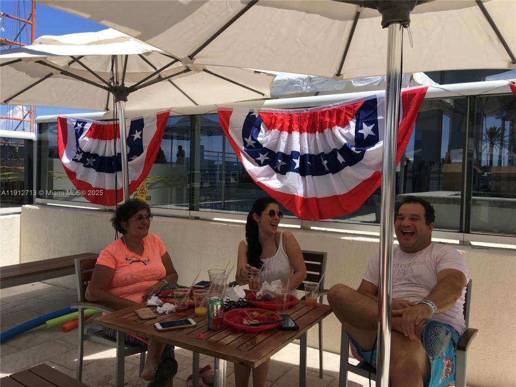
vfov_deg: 48.2
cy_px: 194
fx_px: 432
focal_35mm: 29
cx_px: 258
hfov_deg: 61.7
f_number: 2.2
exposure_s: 1/1166
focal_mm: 4.15
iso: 25
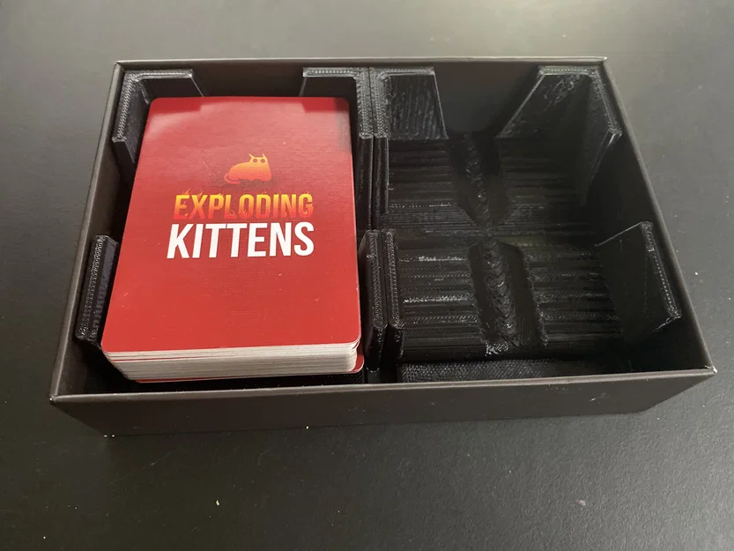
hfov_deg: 67.3
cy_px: 276
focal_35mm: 26
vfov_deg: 53.1
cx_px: 367
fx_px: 551
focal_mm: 4.25
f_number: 1.8
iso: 800
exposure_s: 1/30
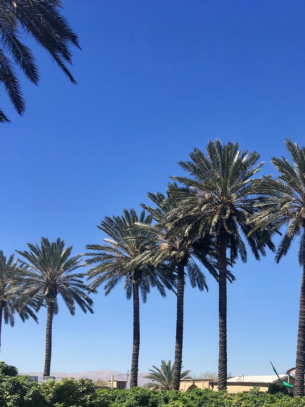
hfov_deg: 26.6
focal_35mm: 53
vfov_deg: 34.3
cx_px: 275
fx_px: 623
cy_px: 360
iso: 25
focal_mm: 4.15
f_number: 2.2
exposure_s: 1/1709
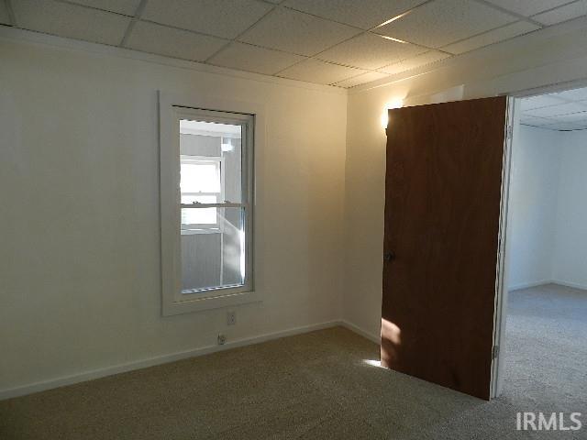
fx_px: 390
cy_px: 220
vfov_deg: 58.9
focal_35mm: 23
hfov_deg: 73.9
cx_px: 294
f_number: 3.4
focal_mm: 4
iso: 160
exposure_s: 1/30
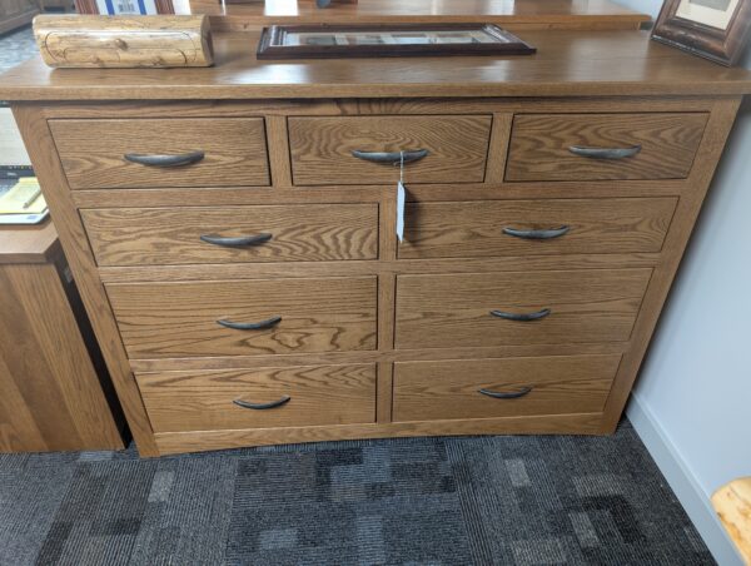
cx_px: 376
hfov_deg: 71.5
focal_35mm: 24
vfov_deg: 57.0
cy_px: 283
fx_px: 522
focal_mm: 6.9
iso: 286
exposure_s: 1/40
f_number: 1.68
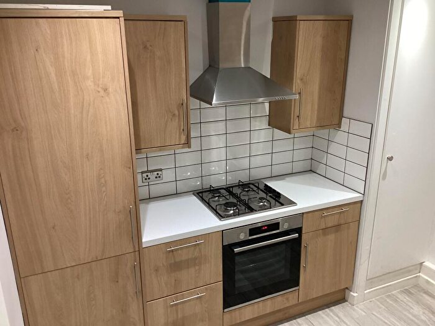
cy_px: 163
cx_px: 218
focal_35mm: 31
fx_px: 390
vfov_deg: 45.4
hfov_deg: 58.4
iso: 200
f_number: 2.4
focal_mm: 3.3
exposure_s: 1/50
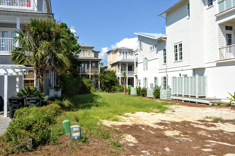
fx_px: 196
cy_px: 78
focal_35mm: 30
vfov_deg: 43.6
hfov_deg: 61.9
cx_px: 118
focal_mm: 20
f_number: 9
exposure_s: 1/200
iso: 100
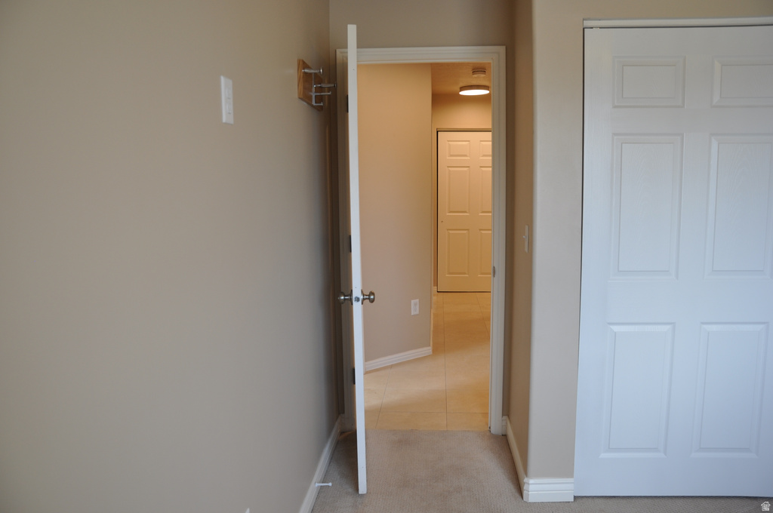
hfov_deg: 67.4
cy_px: 256
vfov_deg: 47.8
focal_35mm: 27
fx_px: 579
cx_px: 386
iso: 200
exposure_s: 1/30
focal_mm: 18
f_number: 5.6
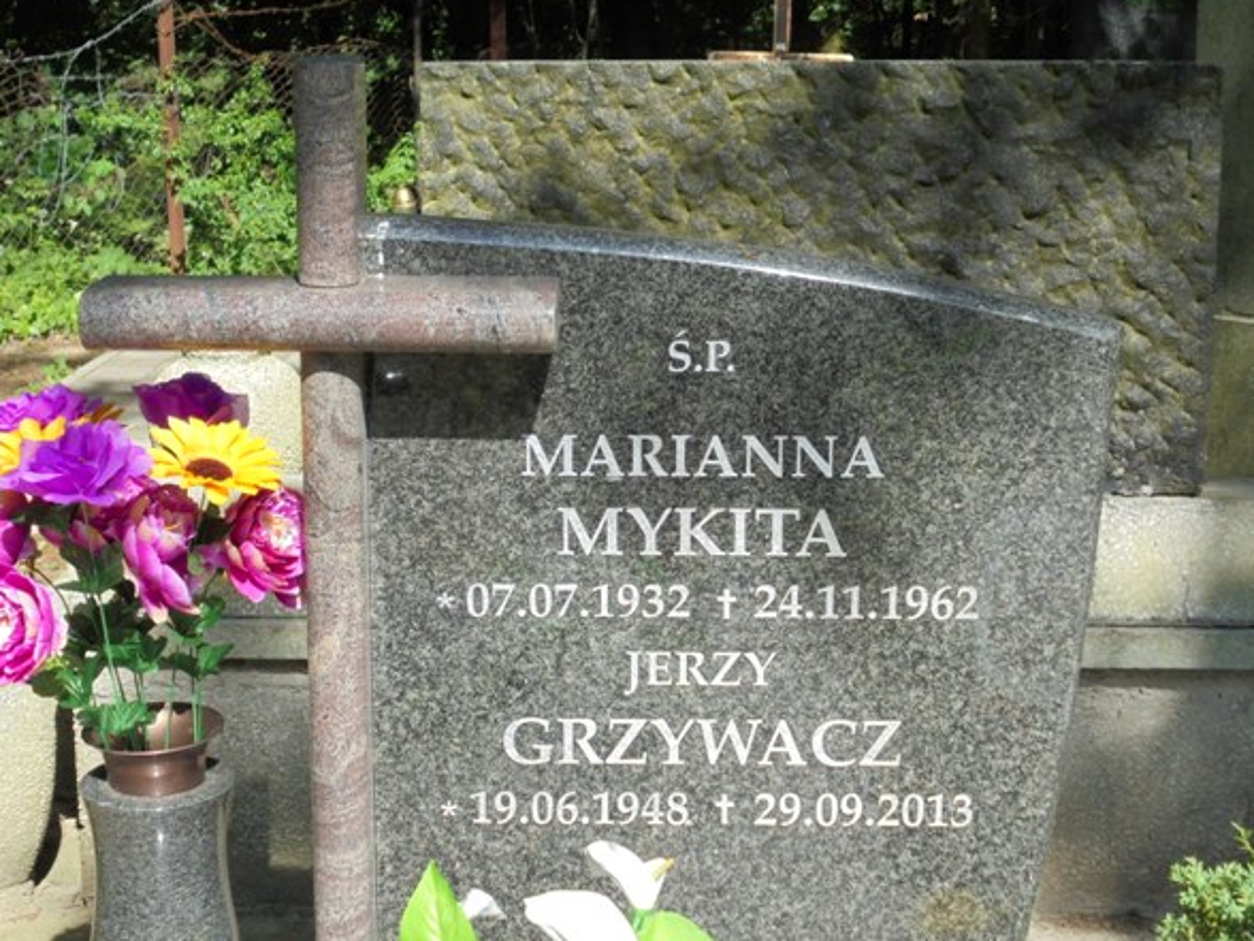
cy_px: 465
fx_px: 2210
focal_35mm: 61
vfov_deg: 24.0
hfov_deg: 31.7
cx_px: 597
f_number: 5.2
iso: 100
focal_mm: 10.1
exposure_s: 1/320
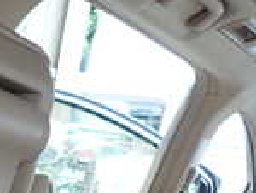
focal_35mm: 100
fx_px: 741
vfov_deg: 14.4
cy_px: 232
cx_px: -239
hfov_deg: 15.9
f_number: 2
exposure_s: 1/60
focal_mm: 4.5
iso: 160
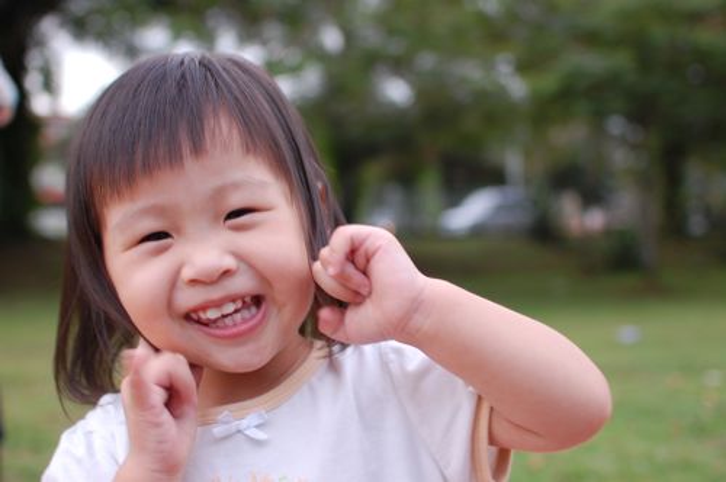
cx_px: 363
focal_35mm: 52
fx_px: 1057
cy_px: 241
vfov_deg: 25.7
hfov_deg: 37.9
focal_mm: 35
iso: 400
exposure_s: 1/40
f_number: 3.2
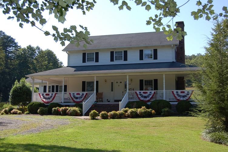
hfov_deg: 41.1
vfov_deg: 28.0
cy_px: 76
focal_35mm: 48
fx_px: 304
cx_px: 114
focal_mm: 32
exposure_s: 1/500
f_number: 5.6
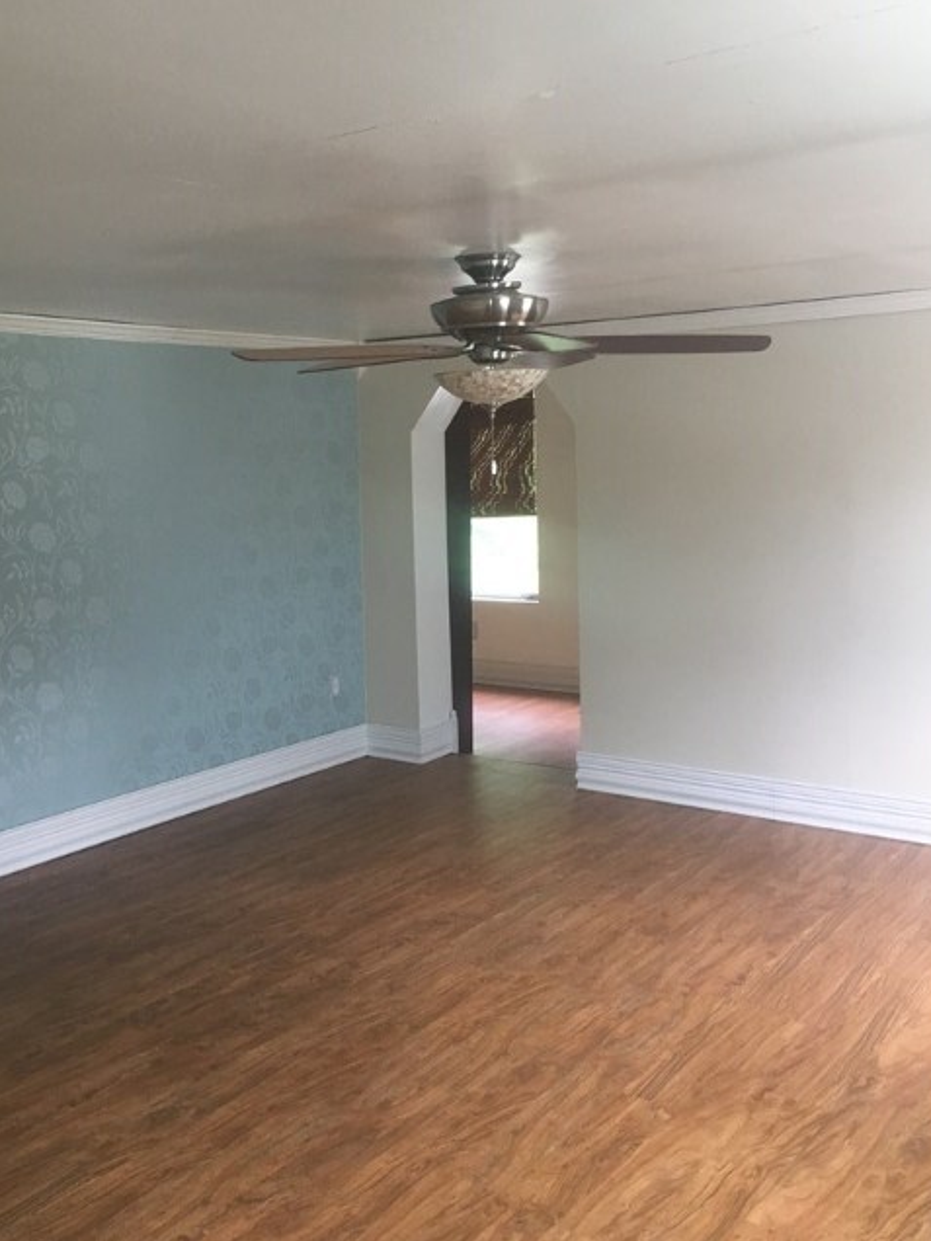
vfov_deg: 52.5
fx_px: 1255
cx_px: 390
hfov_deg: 40.6
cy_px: 556
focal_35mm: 35
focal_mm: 4.15
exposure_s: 1/30
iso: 40
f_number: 2.2
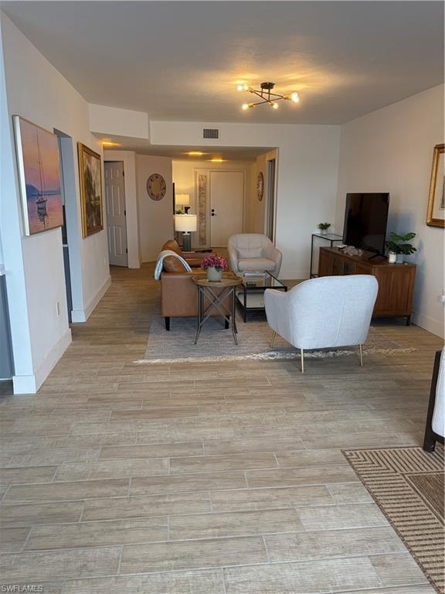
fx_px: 446
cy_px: 297
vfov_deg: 67.3
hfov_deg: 53.1
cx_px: 222
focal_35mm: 26
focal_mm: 5.96
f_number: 1.6
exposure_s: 1/120
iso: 160
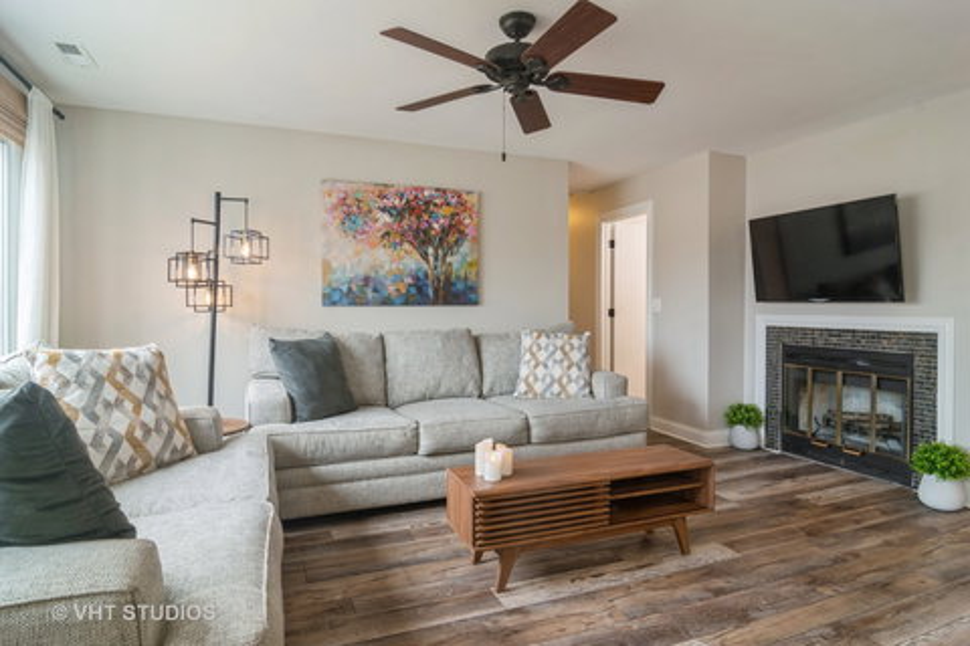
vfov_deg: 43.6
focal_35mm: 30
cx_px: 485
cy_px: 323
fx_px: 808
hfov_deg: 61.9
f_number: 8
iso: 200
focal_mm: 20
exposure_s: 1/6
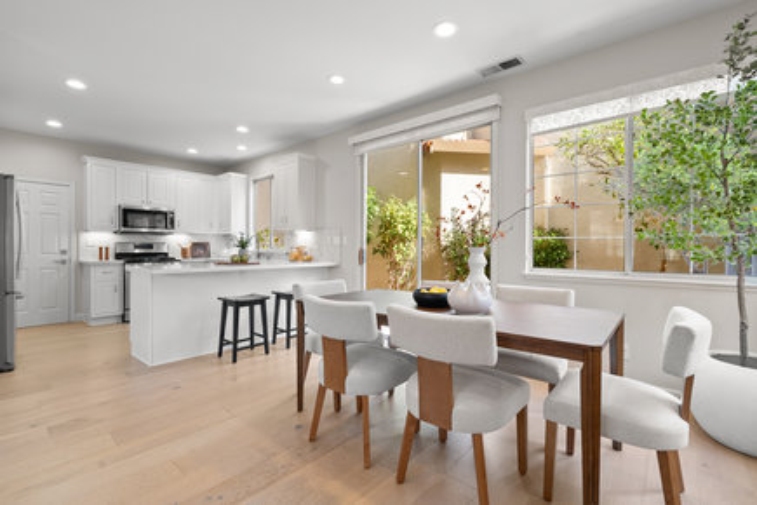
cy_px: 252
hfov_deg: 96.7
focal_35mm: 16
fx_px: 336
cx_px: 378
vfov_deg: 73.7
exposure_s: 1/15
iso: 400
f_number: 9
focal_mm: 16
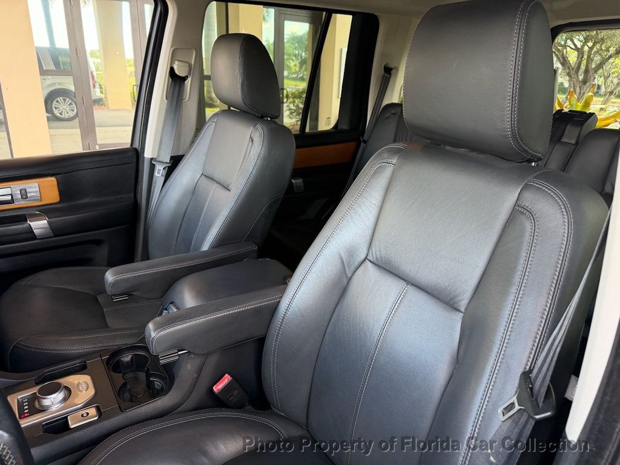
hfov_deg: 71.6
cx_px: 310
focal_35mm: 24
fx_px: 430
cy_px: 232
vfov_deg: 56.8
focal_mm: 6.76
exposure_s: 1/97
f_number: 1.78
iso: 200
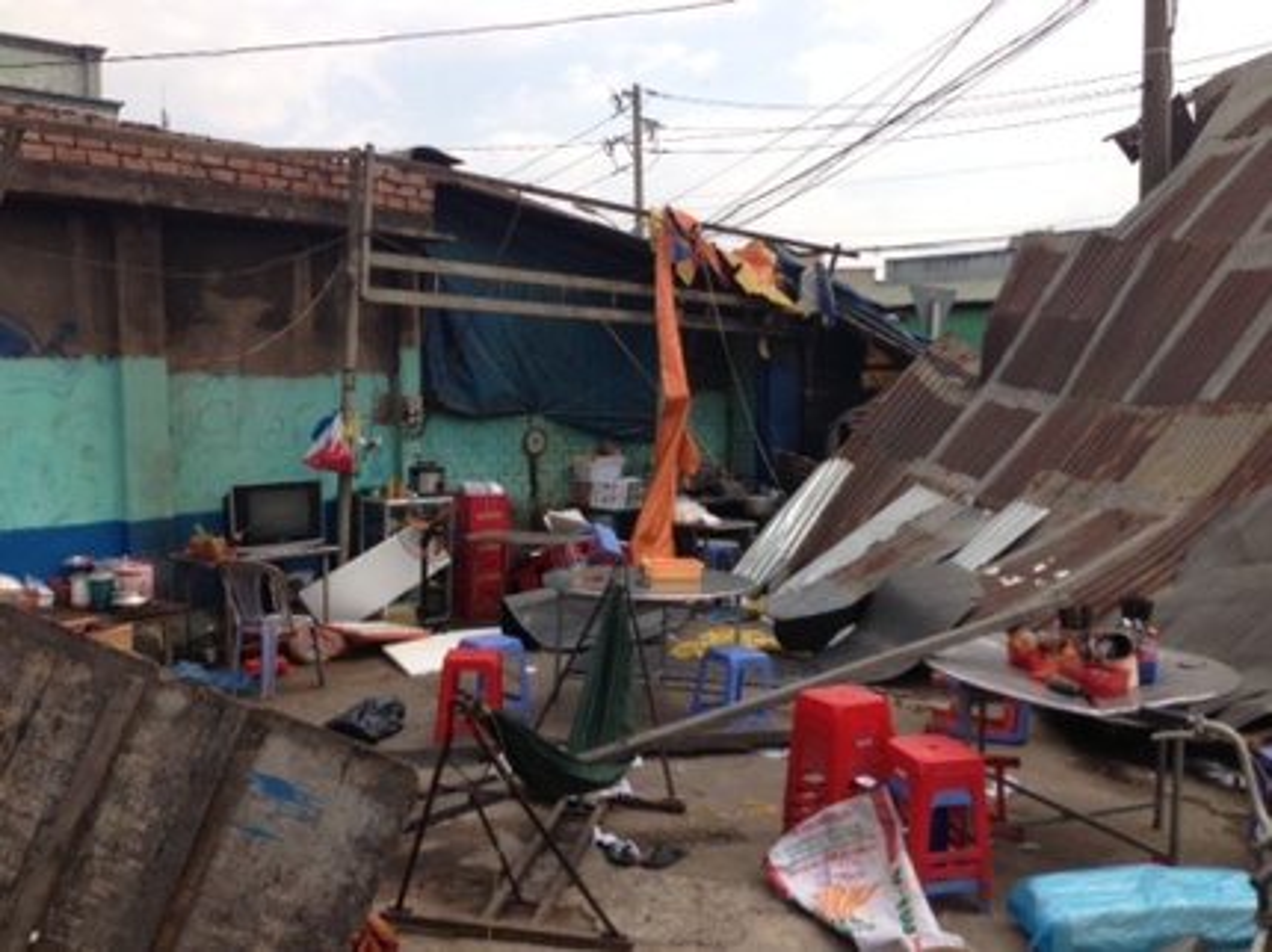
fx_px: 1212
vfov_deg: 42.9
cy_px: 476
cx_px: 636
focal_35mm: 33
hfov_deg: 55.4
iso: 50
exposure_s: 1/1106
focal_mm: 4.13
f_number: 2.4
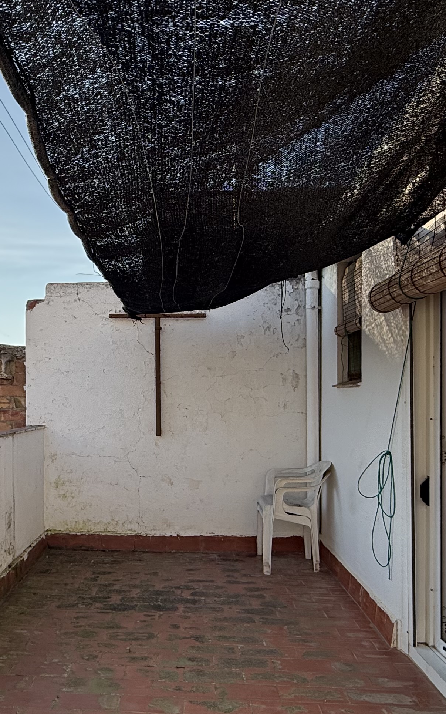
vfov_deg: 61.0
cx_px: 112
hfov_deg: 39.5
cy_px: 407
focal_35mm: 31
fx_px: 603
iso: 64
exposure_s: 1/1211
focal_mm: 2.22
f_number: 2.2
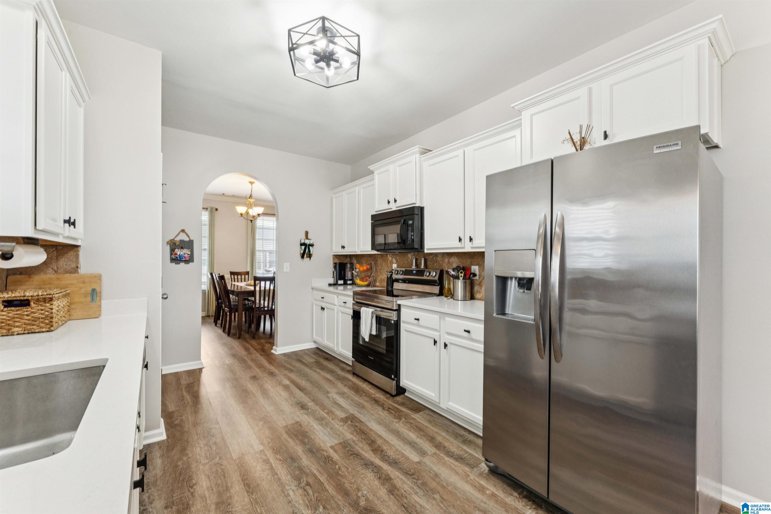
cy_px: 257
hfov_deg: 104.3
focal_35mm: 14
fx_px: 300
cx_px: 386
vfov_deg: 81.2
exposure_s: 1/5
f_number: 13
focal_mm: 14
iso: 400
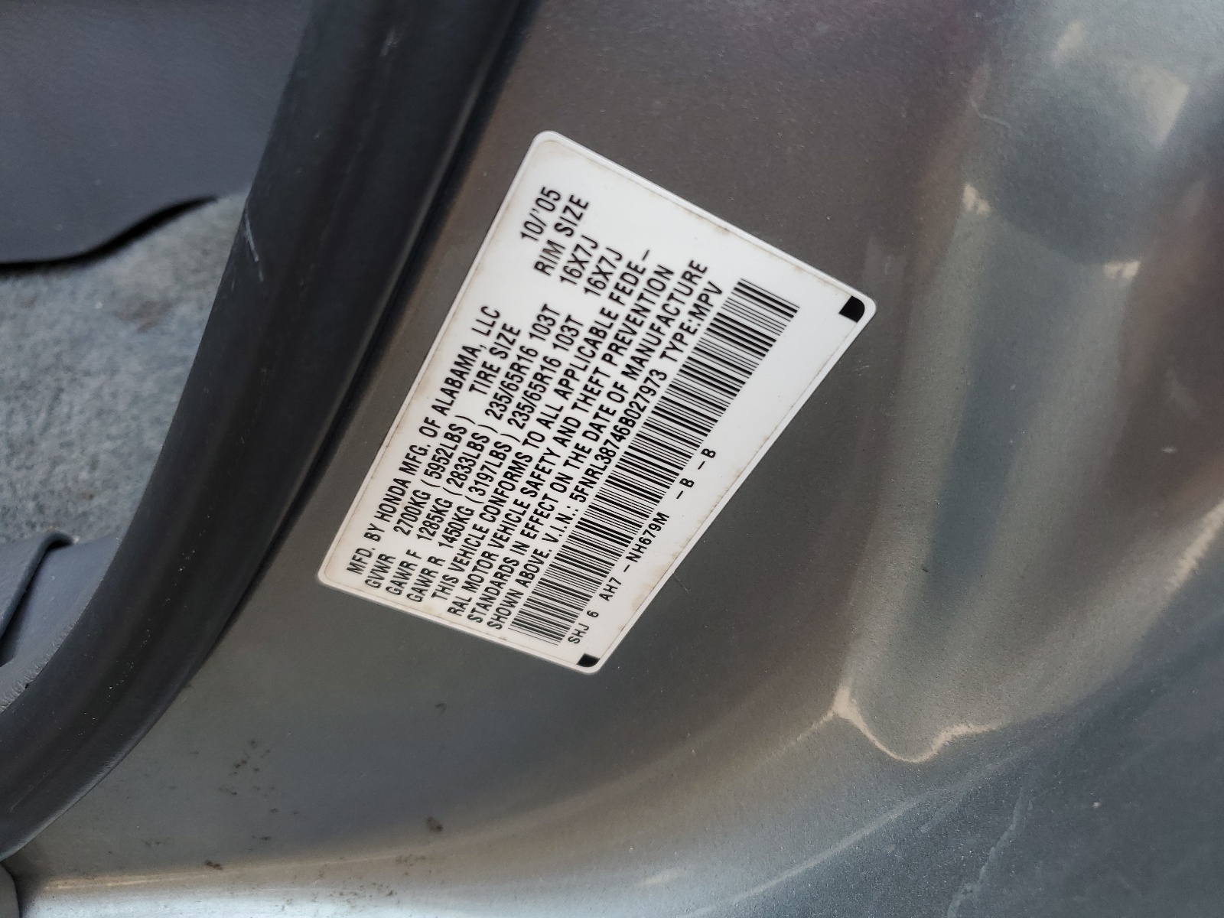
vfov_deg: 53.1
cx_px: 612
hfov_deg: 67.3
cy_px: 459
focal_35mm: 26
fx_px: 919
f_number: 1.5
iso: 51
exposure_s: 1/120
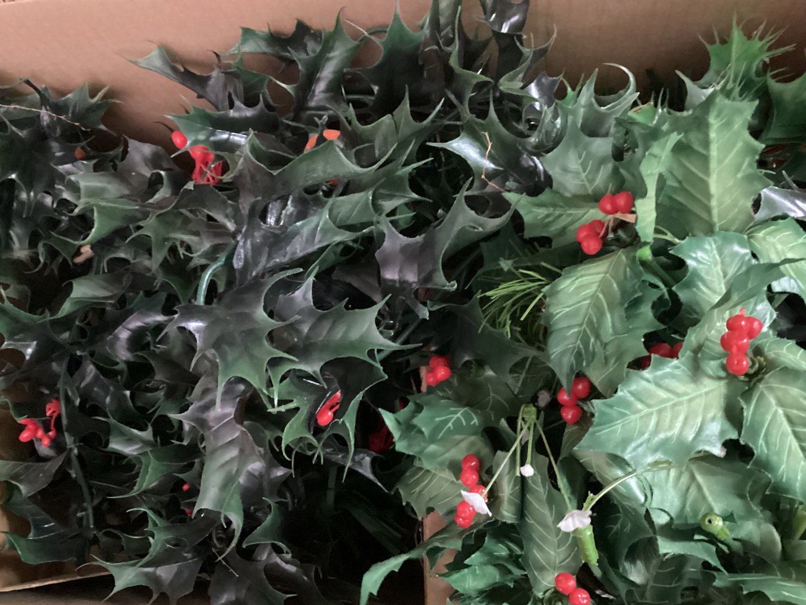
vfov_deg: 44.1
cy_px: 311
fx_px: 745
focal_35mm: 32
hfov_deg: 56.8
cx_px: 393
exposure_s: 1/17
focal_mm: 3.3
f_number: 2.4
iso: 800
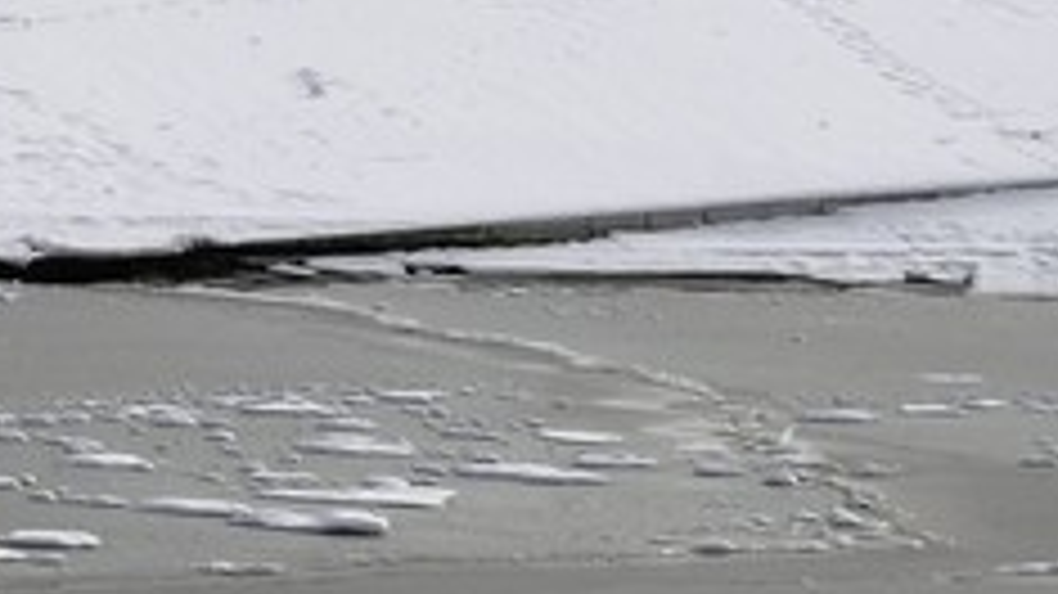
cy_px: -346
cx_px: -2512
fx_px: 7207
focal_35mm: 257
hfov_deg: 7.1
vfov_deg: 4.7
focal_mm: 36
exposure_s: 1/250
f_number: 14
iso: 200
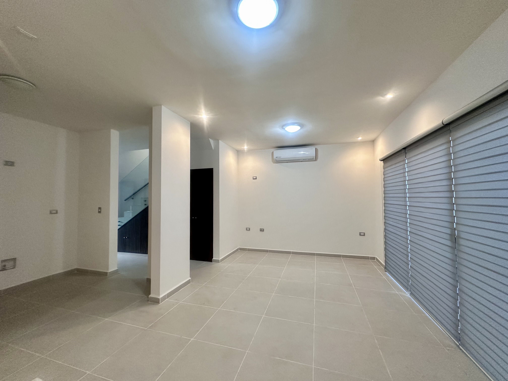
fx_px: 205
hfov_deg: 102.1
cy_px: 190
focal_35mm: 14
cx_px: 254
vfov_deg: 85.7
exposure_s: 1/60
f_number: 2.2
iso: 160
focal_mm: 2.22
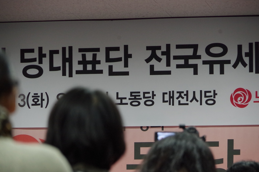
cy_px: 86
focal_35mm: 202
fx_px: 1451
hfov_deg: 10.2
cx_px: 130
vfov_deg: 6.8
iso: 3200
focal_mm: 135
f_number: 5.6
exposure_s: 1/100
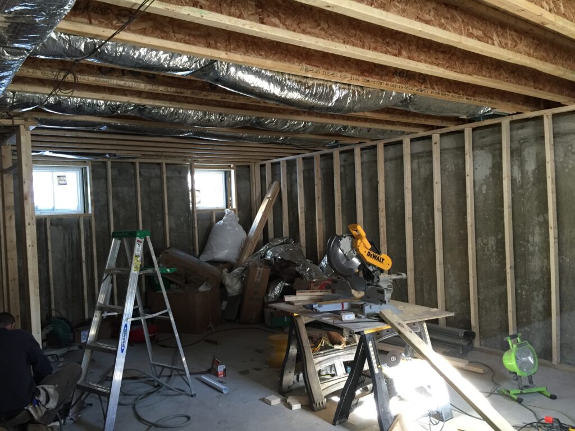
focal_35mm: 29
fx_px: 482
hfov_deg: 61.7
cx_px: 288
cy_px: 216
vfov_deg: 48.2
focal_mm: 4.15
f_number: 2.2
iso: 160
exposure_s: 1/30
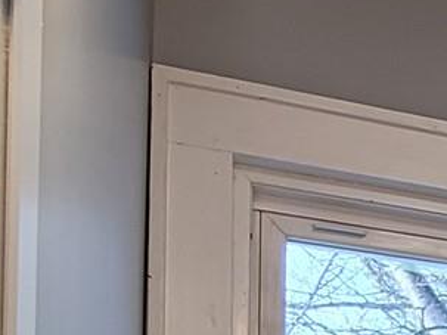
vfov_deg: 14.1
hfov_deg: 17.1
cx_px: 862
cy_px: 670
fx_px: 1136
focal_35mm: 88
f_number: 2.2
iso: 80
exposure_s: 1/60
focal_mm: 2.2
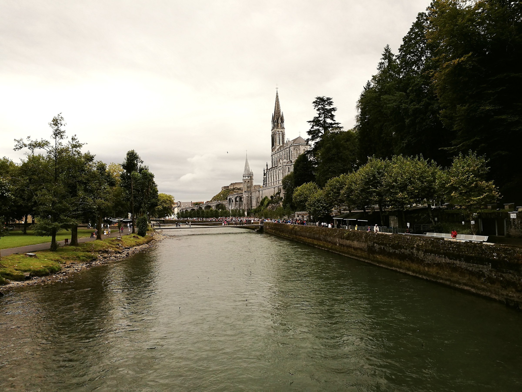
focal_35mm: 27
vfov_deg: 51.4
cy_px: 196
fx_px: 407
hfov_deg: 65.3
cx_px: 261
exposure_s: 1/1042
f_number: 2.2
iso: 100
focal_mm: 4.5
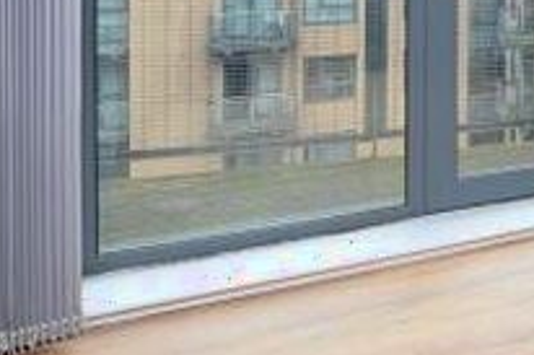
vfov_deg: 24.3
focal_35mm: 51
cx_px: 884
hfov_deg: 24.6
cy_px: -54
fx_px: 756
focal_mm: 10
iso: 400
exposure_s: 1/125
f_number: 5.6
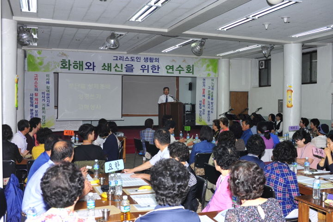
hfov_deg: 54.5
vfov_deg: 37.8
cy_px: 111
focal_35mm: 35
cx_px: 166
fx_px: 324
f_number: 5.6
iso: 200
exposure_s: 1/60
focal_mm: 35
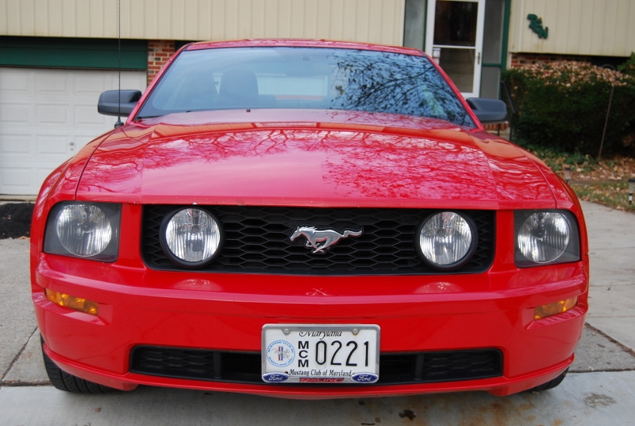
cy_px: 213
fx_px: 821
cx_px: 318
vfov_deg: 29.0
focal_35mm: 46
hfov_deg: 42.3
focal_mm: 31
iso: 200
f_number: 4.5
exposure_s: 1/80
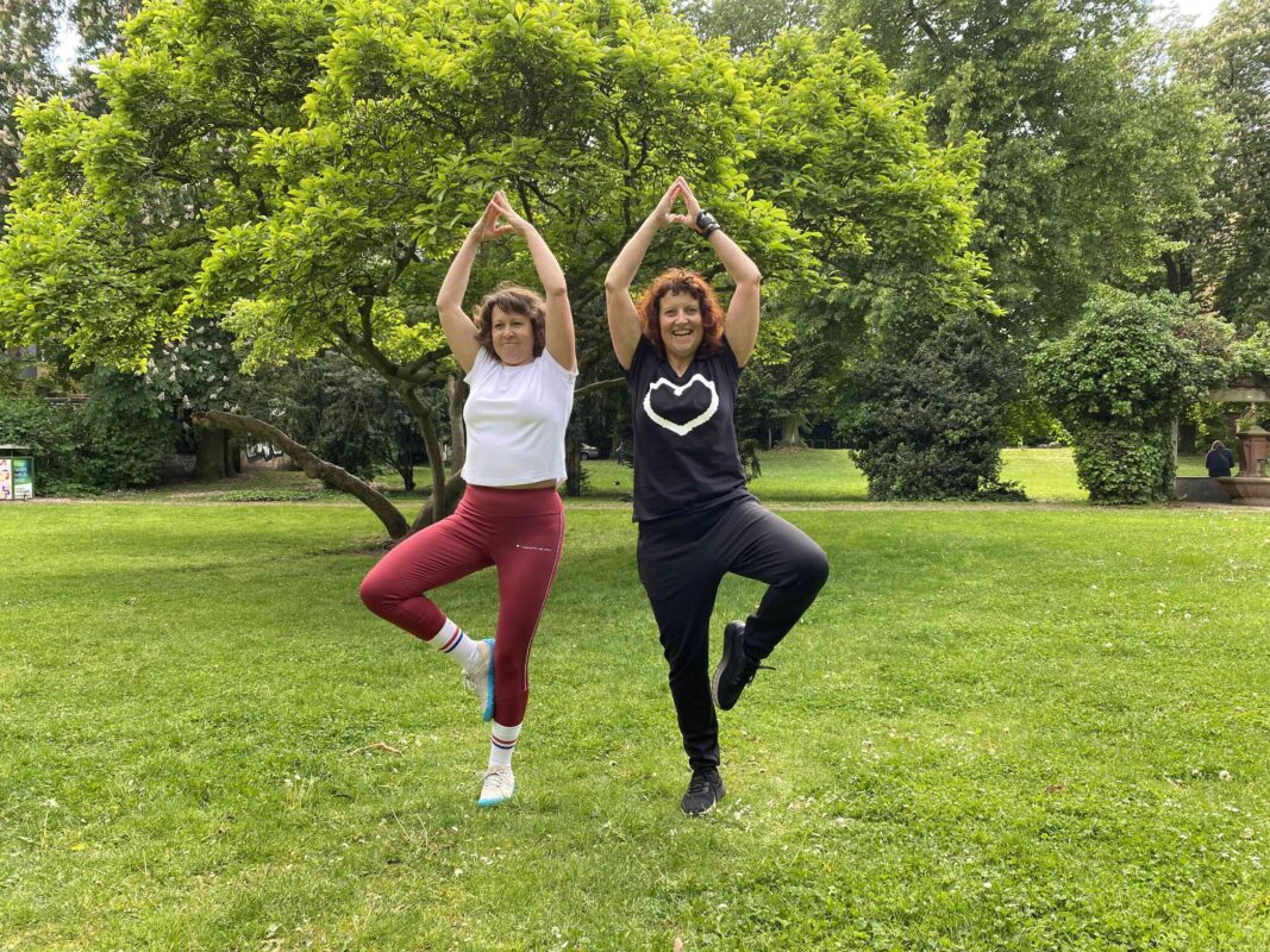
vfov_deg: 53.1
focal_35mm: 26
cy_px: 476
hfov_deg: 67.3
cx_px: 635
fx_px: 954
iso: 32
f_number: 1.8
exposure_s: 1/173
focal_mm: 4.25
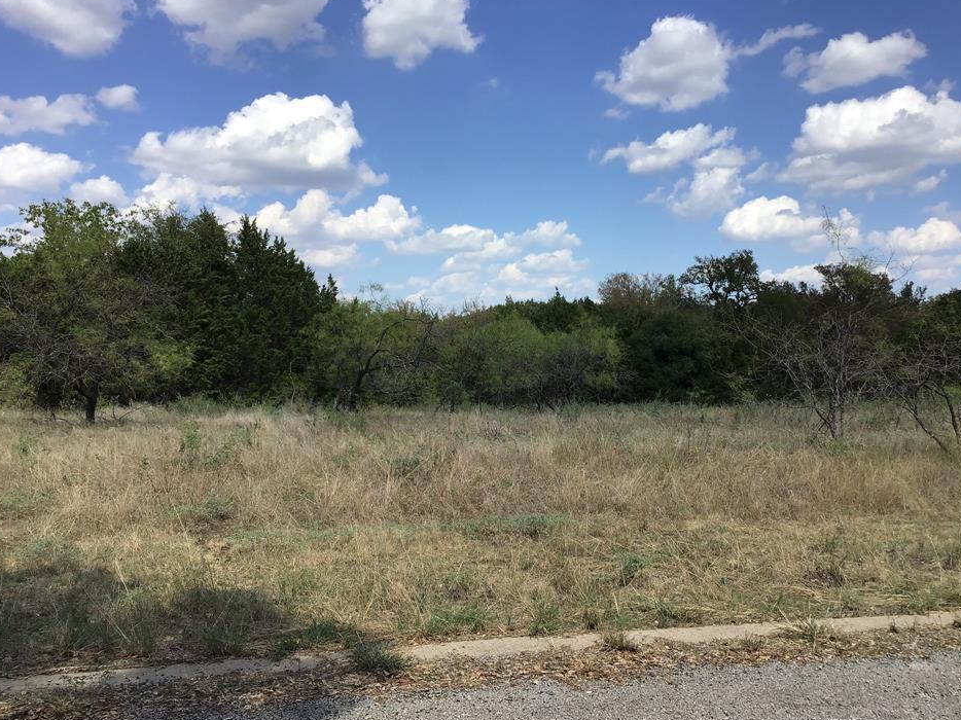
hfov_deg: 54.0
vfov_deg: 41.8
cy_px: 371
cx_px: 497
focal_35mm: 34
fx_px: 944
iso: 25
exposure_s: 1/1431
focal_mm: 3.3
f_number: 2.4
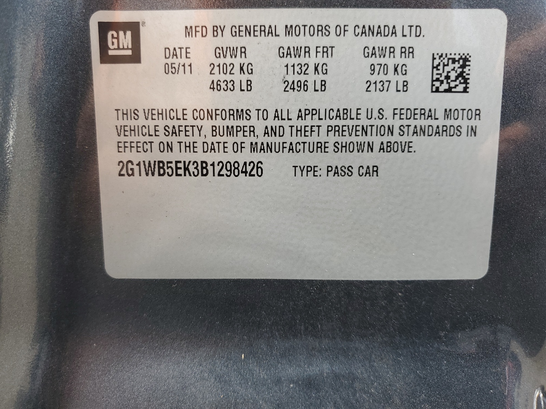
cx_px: 273
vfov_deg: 53.1
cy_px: 204
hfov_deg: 67.3
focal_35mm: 26
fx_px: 410
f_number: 1.5
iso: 50
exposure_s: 1/263
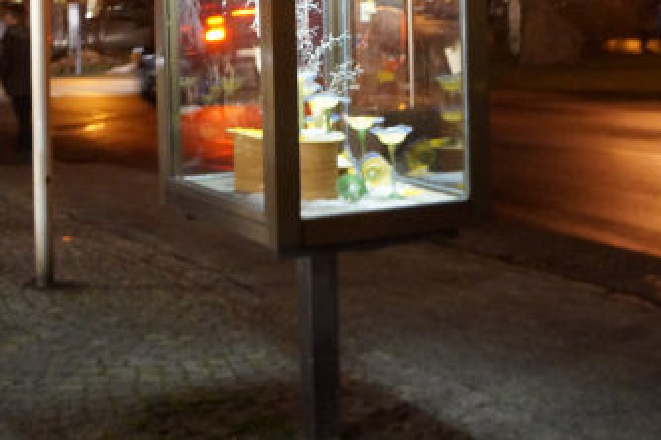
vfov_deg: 19.0
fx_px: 1284
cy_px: 16
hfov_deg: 28.7
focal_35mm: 70
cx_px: 432
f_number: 4
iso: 3200
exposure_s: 1/15
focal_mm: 23
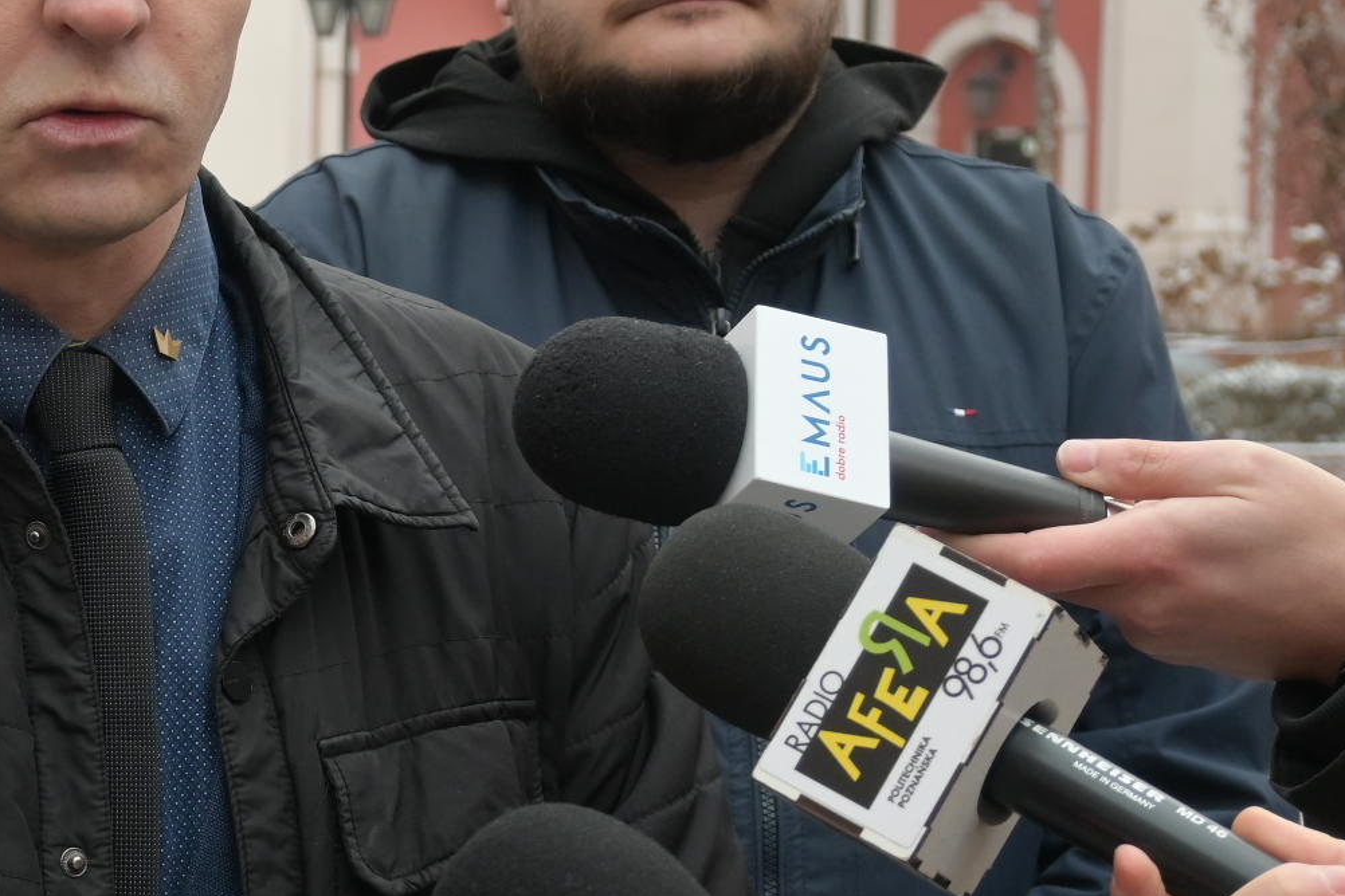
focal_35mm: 100
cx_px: -154
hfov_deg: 19.5
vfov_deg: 13.7
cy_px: 514
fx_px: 3736
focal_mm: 24
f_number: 4.2
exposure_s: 1/200
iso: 400
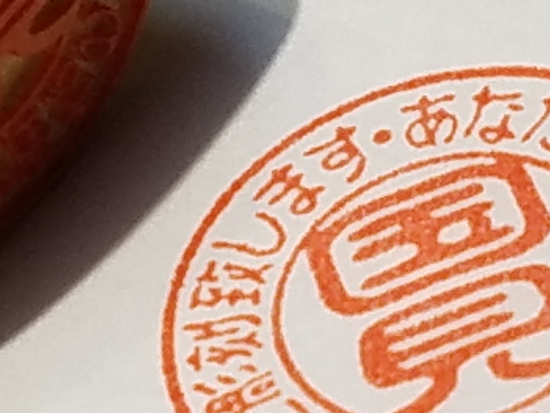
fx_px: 1271
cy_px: 113
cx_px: 121
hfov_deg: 24.1
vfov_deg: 18.3
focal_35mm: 80
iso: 64
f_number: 1.7
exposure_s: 1/120
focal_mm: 4.2
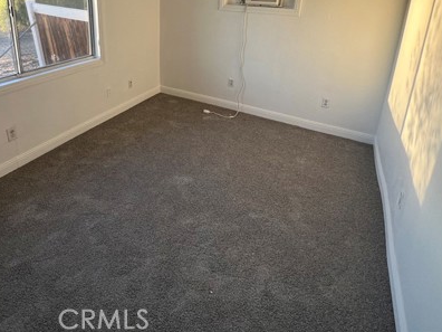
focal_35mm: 21
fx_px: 268
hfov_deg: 78.6
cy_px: 67
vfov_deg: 58.6
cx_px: 191
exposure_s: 1/99
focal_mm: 1.57
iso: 64
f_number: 1.8
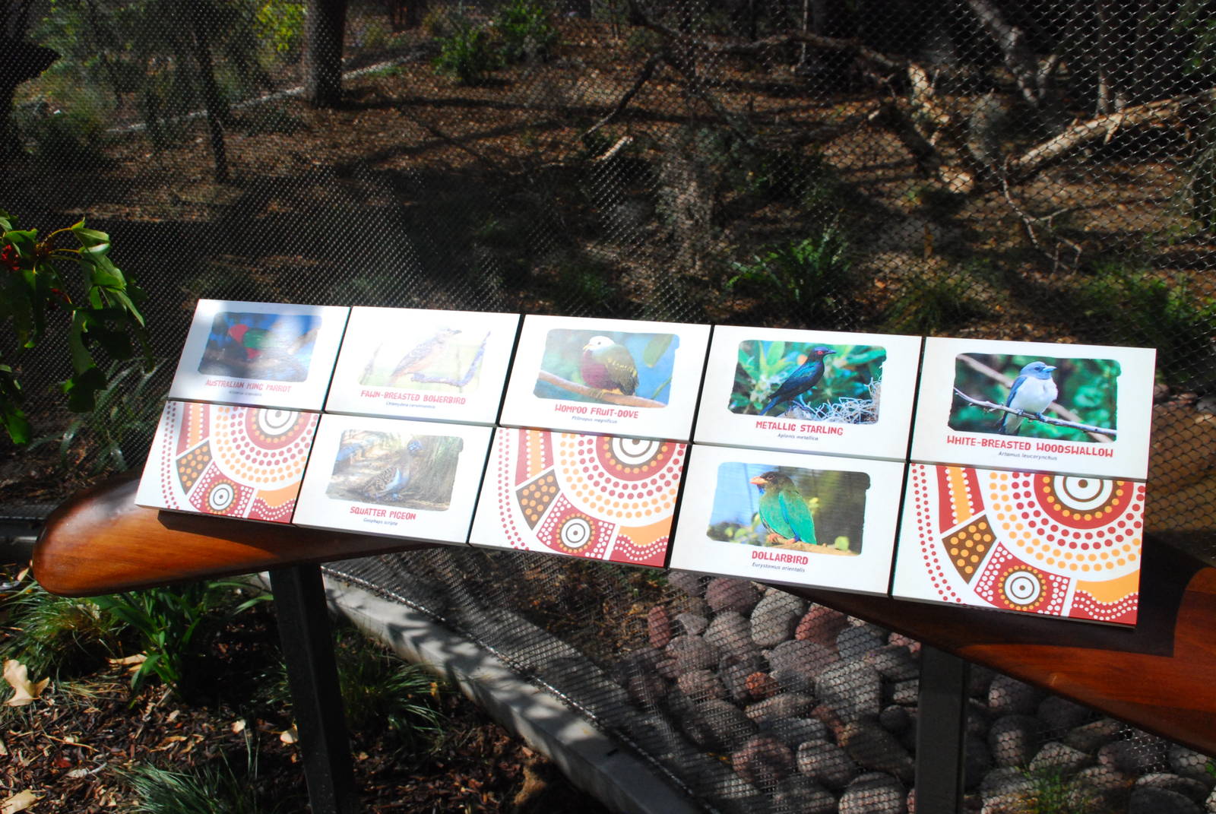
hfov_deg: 46.3
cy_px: 407
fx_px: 1420
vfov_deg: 32.0
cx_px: 608
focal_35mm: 42
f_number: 14
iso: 800
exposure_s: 1/800
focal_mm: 28
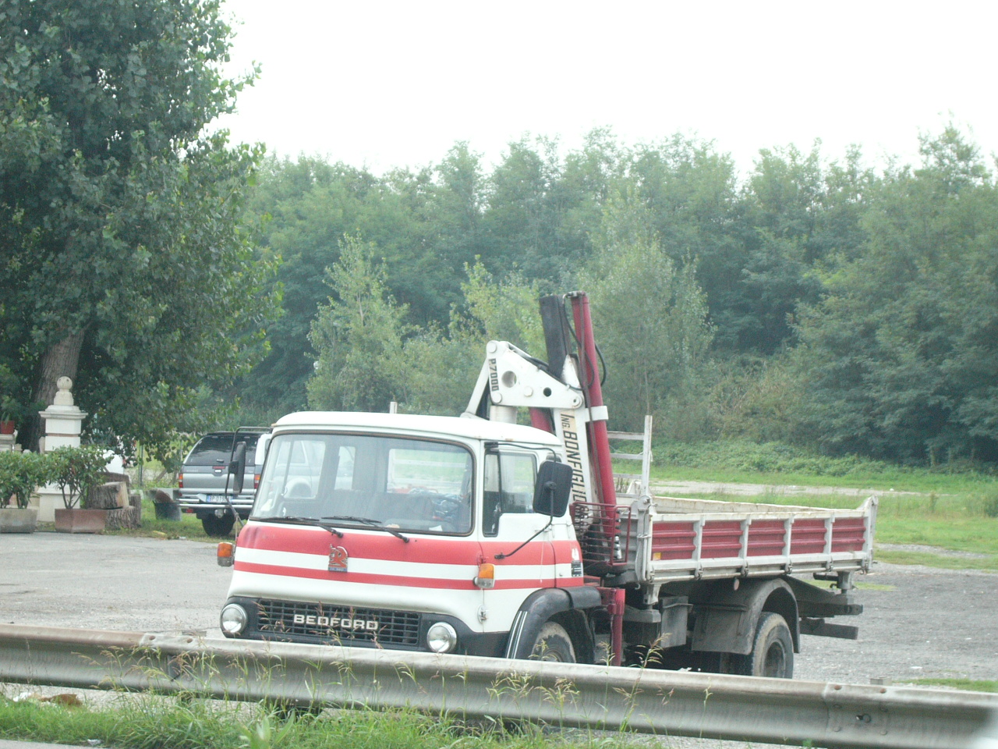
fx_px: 3027
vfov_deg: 14.1
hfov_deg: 18.7
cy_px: 374
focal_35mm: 105
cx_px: 499
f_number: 4.9
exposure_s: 1/100
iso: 100
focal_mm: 17.4
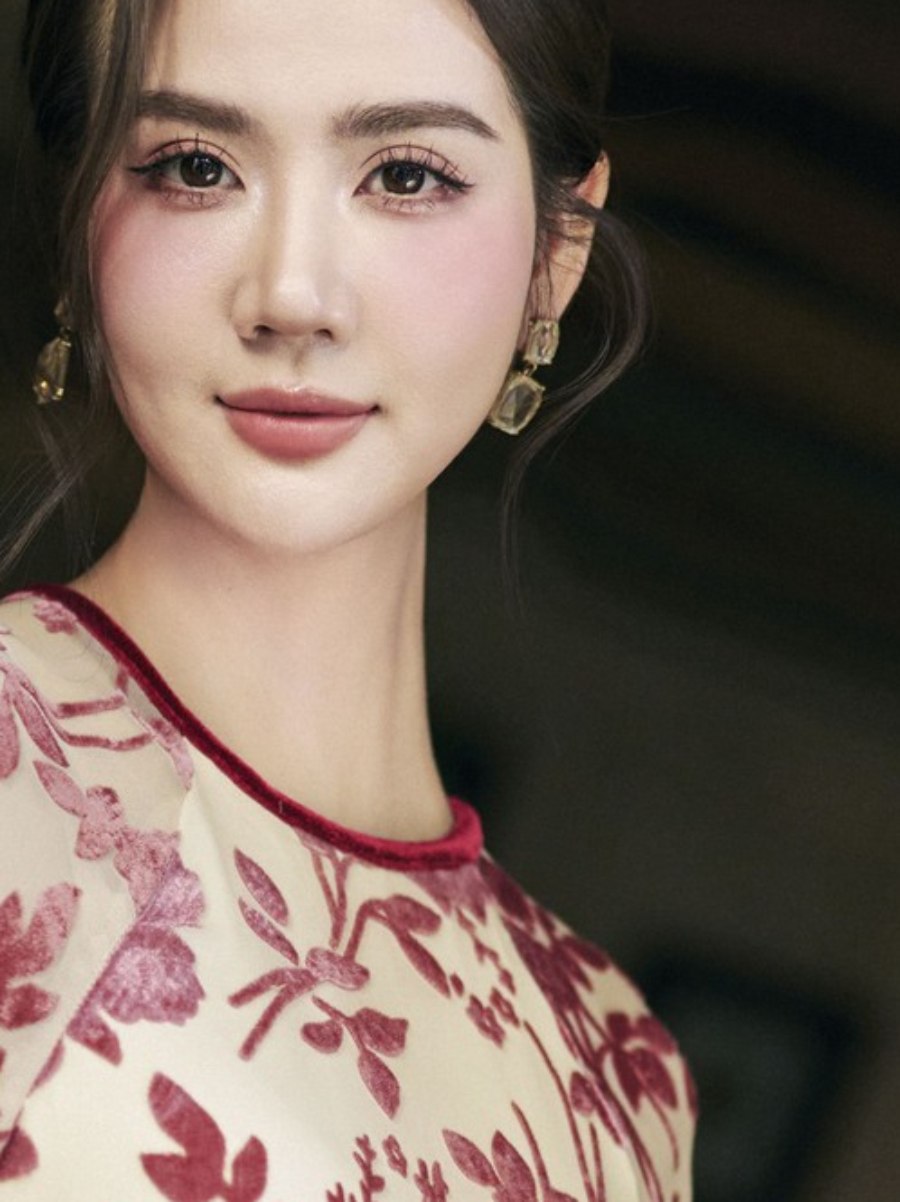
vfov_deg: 9.0
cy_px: 1535
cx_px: -231
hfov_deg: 6.8
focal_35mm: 217
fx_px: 7530
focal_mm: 50
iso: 640
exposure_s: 1/800
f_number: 1.4
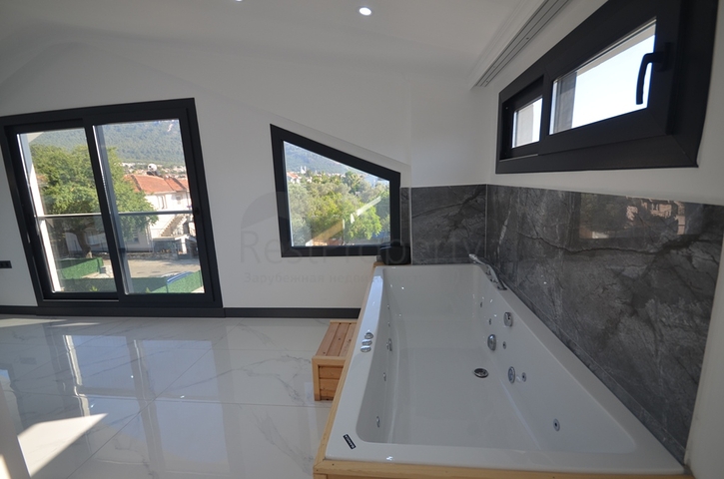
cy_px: 240
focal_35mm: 15
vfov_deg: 77.1
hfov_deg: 100.5
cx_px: 362
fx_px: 301
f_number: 5.6
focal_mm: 10
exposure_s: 1/60
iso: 160
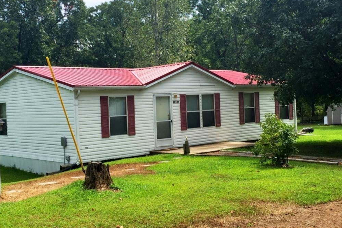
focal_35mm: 31
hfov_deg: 60.3
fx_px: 294
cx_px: 175
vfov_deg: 42.3
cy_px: 111
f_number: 2.2
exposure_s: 1/1980
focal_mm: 4.15
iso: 32
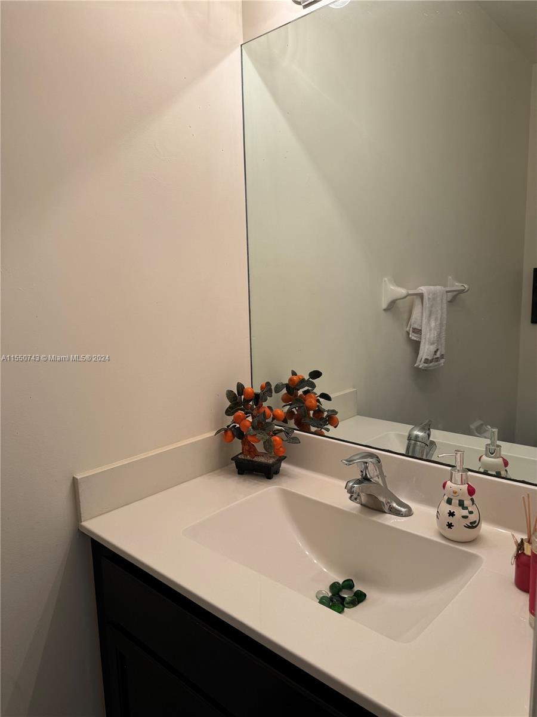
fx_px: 496
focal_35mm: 24
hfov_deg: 56.8
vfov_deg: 71.6
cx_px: 268
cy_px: 358
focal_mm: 6.86
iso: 80
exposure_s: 1/120
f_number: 1.78
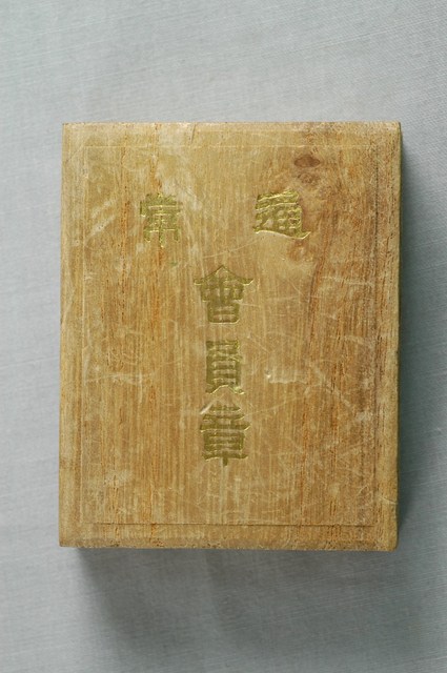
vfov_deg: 22.6
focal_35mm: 90
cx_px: 224
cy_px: 336
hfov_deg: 15.1
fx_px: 1681
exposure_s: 1/13
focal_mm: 60
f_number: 8
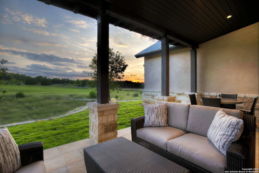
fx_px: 122
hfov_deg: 93.3
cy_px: 86
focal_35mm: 17
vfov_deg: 70.5
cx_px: 130
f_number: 8
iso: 160
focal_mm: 17
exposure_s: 1/8
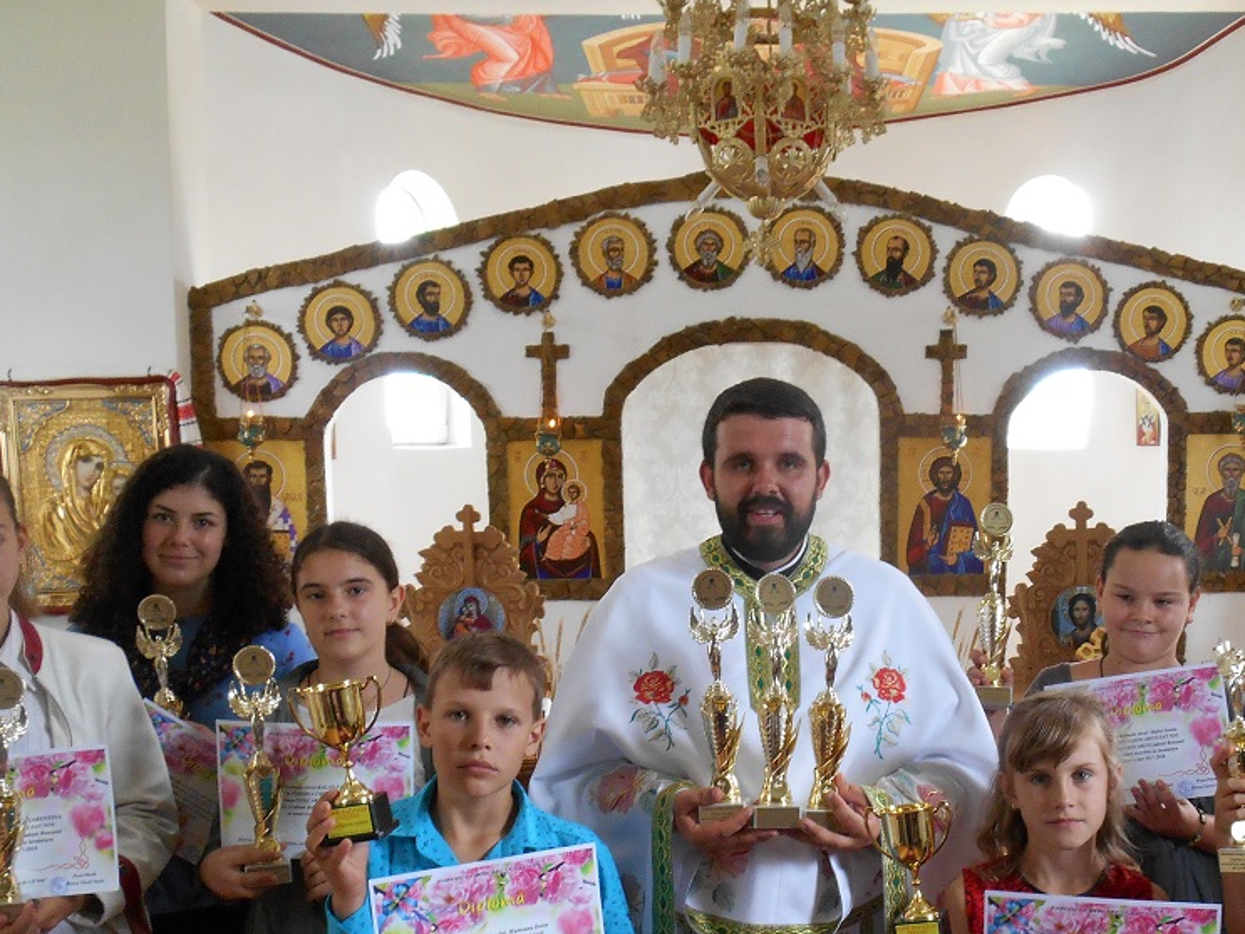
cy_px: 642
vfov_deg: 33.9
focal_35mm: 42
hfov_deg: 44.2
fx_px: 1510
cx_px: 816
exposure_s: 1/30
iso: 280
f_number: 3.4
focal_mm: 4.7
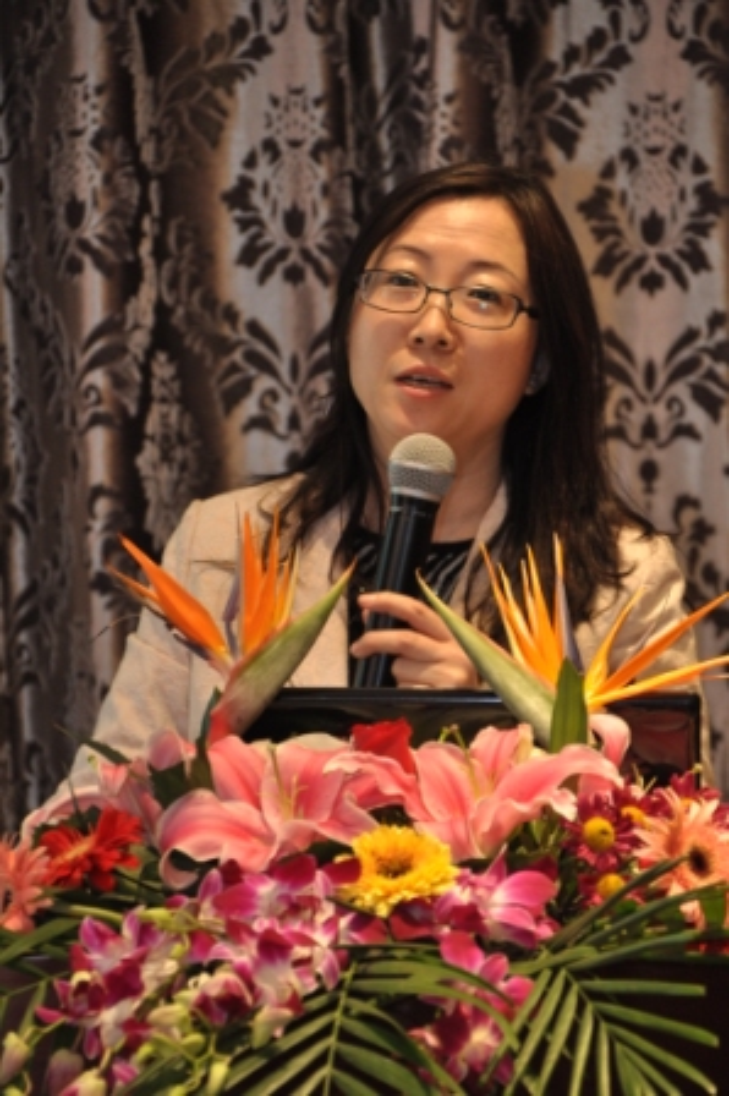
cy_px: 548
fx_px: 7073
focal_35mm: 232
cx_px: 364
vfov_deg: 8.9
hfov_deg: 5.9
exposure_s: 1/30
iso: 640
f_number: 6
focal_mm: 155
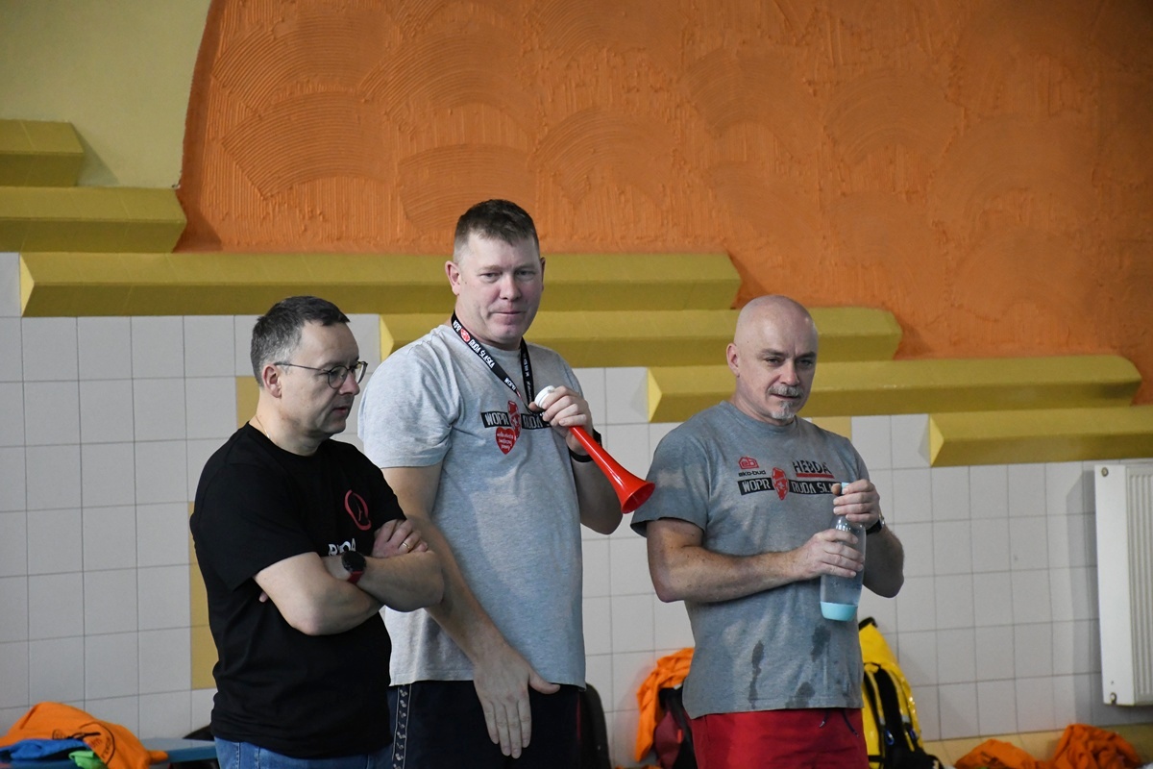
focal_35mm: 142
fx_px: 4548
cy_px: 384
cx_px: 576
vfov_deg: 9.7
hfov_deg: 14.4
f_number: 5.3
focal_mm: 95
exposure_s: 1/400
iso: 5600
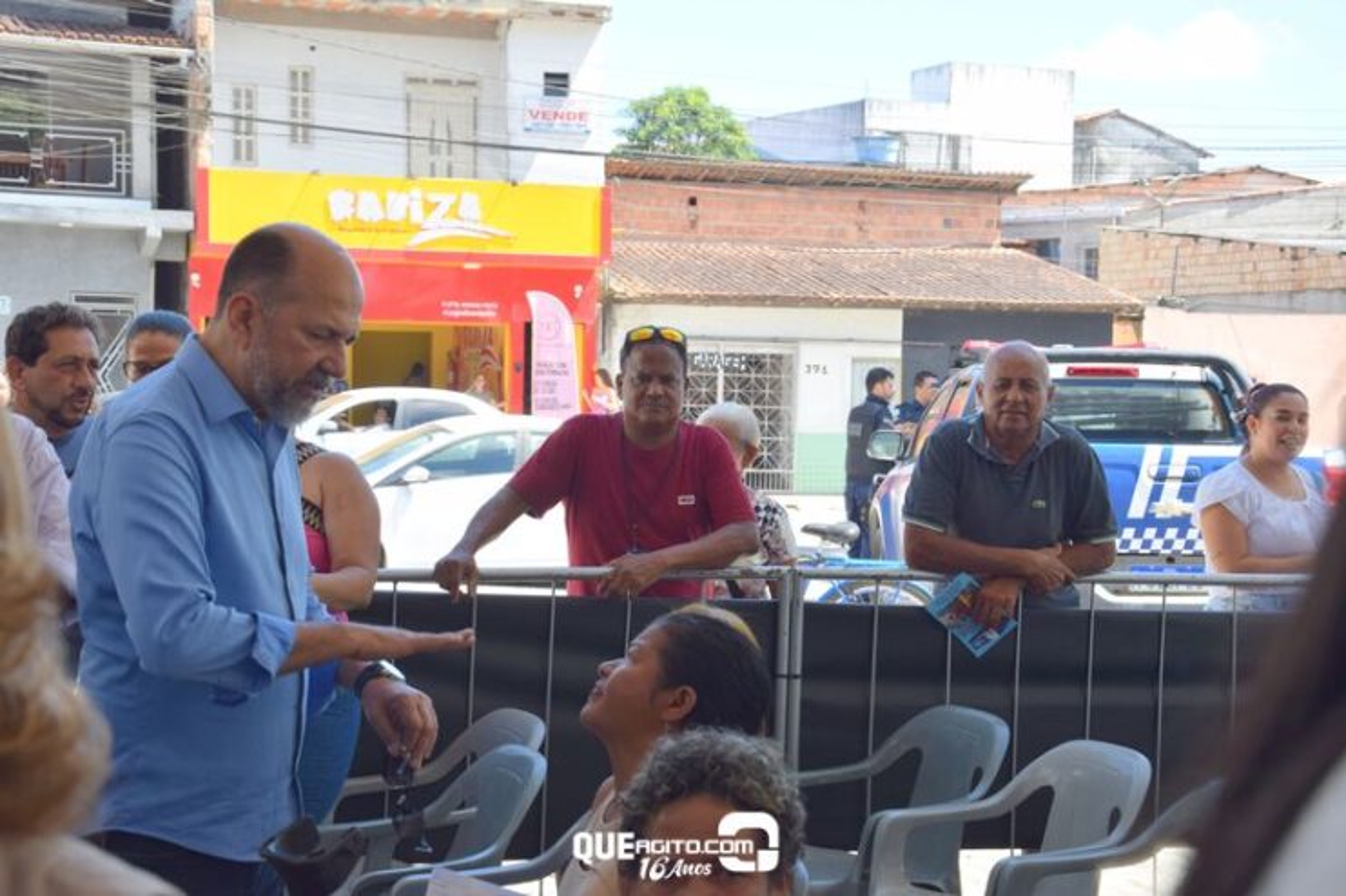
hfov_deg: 29.9
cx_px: 673
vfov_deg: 20.1
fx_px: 2523
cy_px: 448
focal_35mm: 68
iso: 360
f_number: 8
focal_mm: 45
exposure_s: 1/250
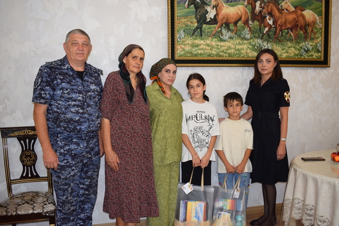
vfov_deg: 40.0
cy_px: 113
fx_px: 311
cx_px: 170
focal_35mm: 33
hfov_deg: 57.2
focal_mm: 22
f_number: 4.5
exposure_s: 1/100
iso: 800
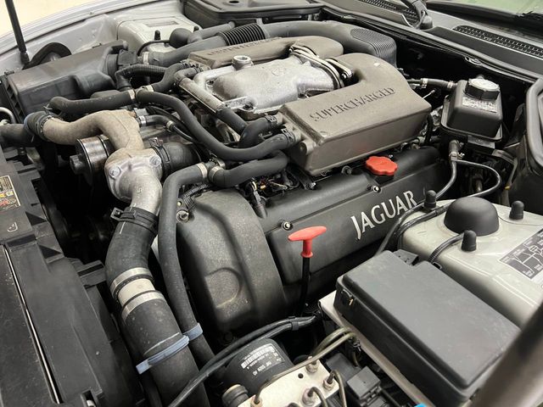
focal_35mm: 26
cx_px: 272
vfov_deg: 53.1
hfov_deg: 67.3
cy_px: 204
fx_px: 408
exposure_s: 1/40
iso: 400
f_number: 1.5
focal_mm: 5.7
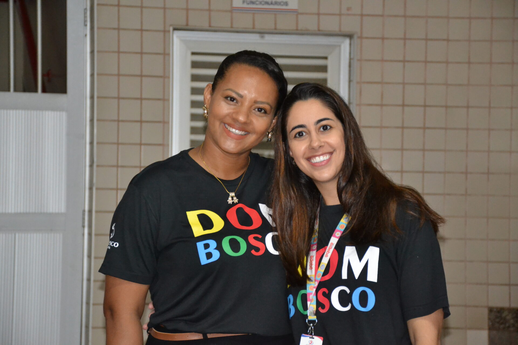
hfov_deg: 16.1
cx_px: 259
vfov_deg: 10.8
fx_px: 1834
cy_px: 172
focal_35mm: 128
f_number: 5.3
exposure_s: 1/60
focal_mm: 85
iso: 3200
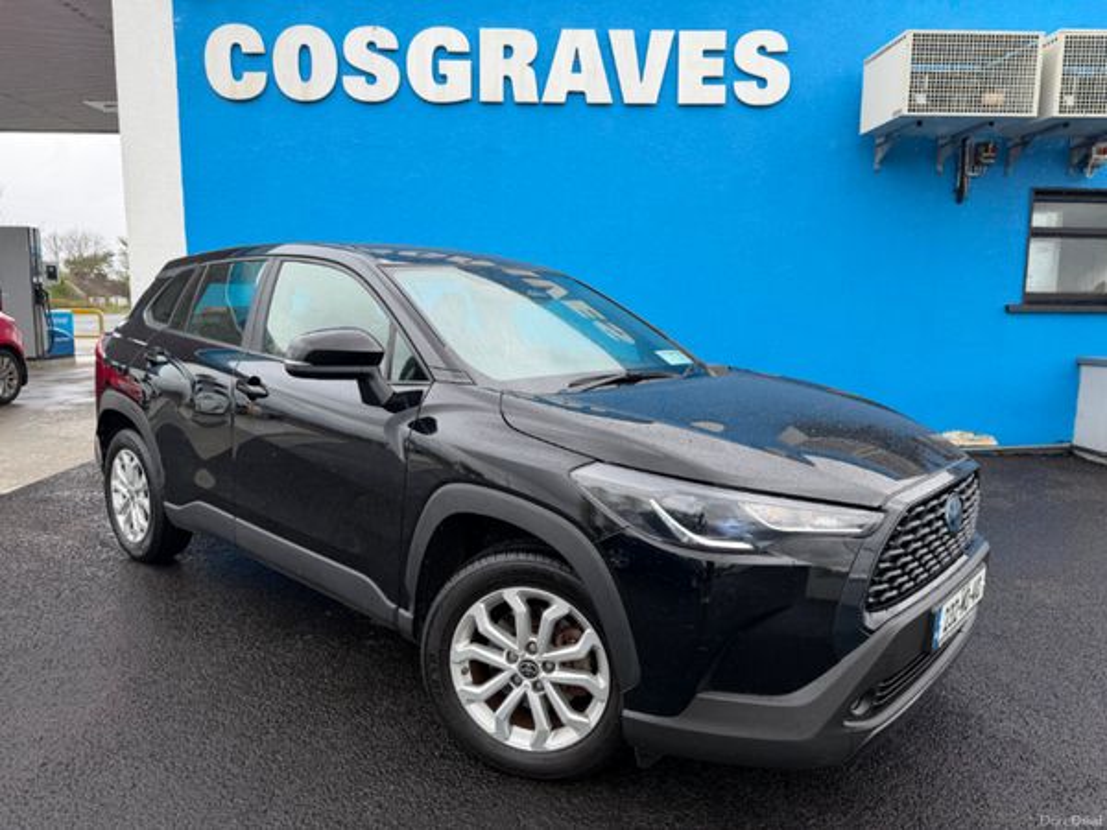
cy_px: 415
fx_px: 768
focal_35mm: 24
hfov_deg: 71.6
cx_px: 554
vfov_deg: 56.8
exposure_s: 1/898
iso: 80
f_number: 1.78
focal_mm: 6.76
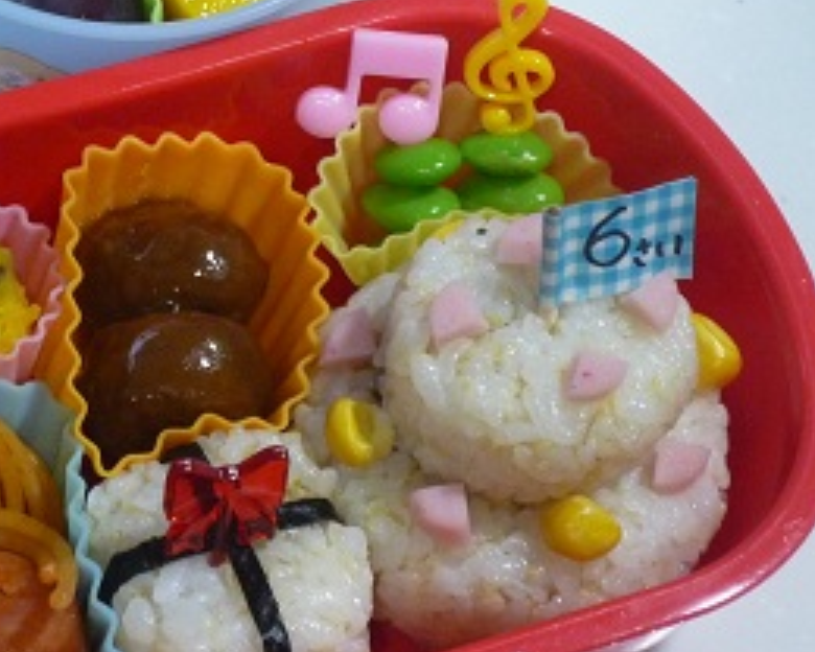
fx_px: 3015
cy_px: 263
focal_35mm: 125
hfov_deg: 15.3
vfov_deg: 12.3
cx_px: 143
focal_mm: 12.2
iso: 400
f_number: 4.9
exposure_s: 1/30
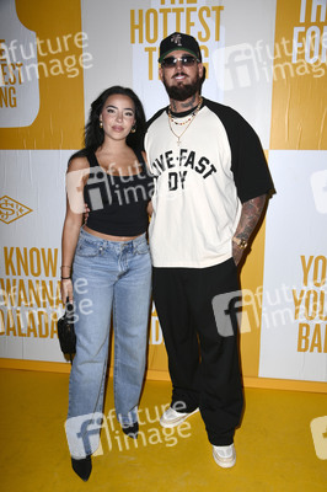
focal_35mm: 32
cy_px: 246
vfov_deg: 58.8
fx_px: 437
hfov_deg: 41.0
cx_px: 164
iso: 1000
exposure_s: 1/100
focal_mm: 32
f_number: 5.6
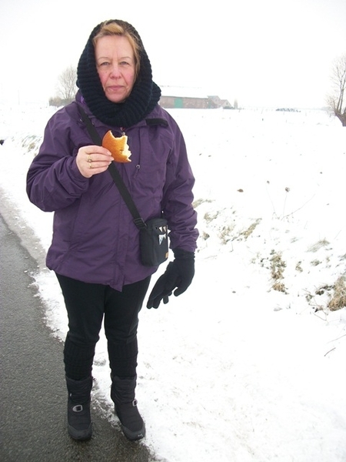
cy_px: 231
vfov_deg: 56.8
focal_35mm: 32
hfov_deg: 44.2
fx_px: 426
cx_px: 173
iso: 80
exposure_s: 1/200
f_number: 2.9
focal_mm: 5.7
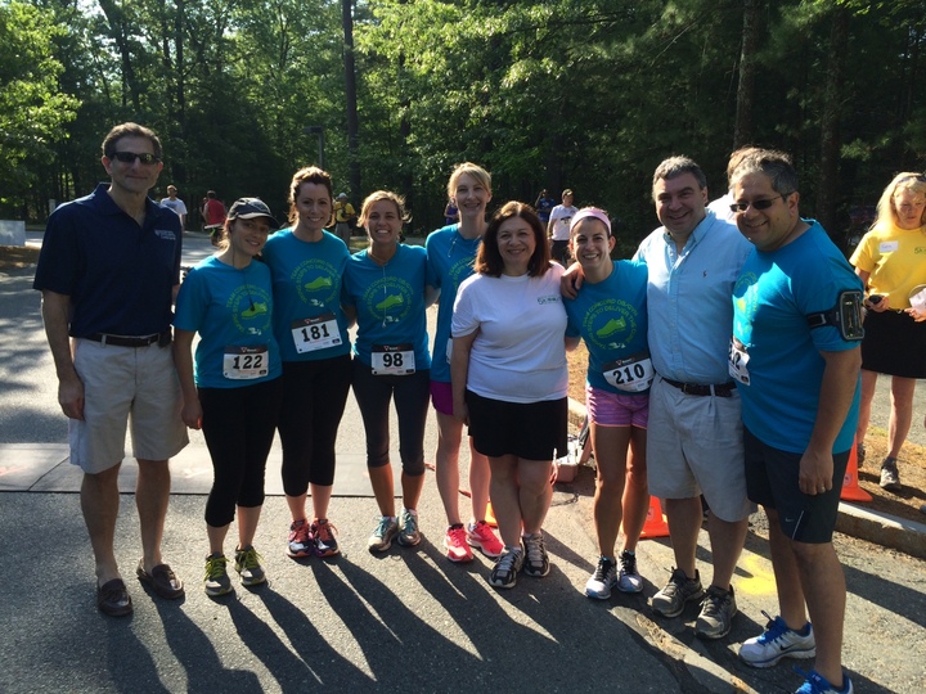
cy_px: 347
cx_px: 463
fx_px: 776
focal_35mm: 29
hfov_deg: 61.7
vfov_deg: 48.2
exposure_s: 1/631
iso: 32
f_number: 2.2
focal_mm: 4.15
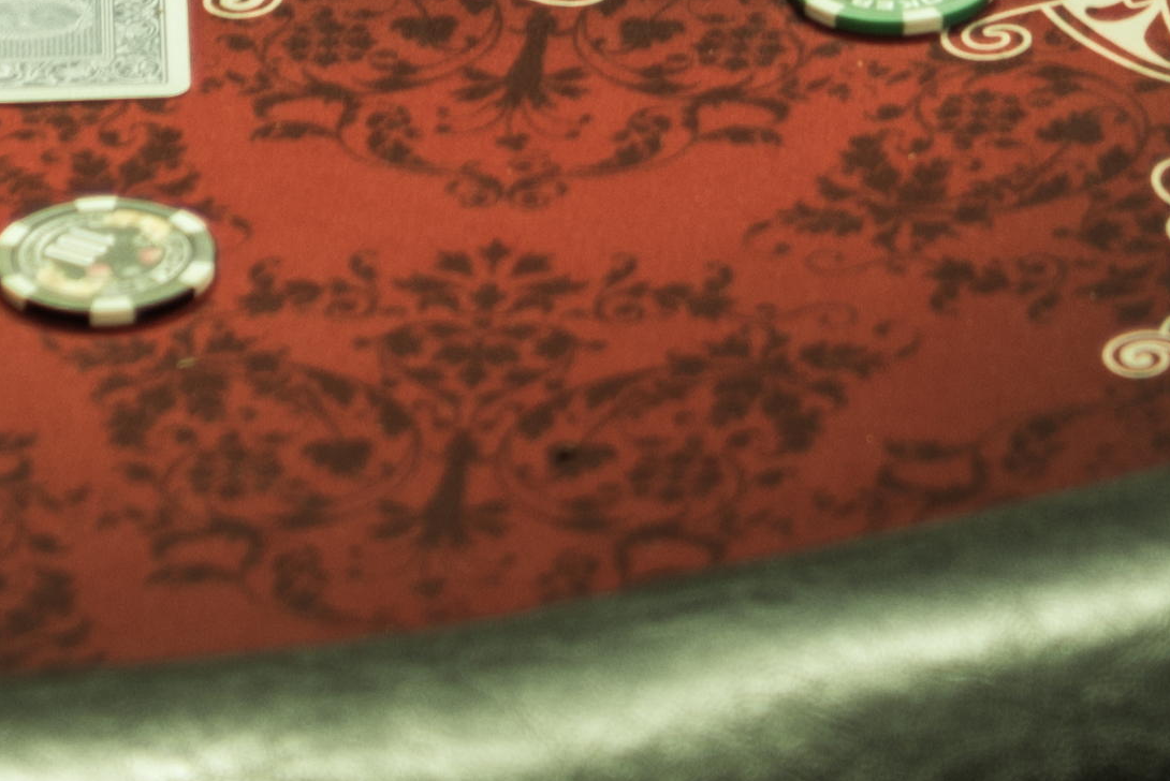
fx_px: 11413
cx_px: 1063
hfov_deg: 5.9
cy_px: -1516
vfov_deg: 3.8
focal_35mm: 351
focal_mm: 52
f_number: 3.2
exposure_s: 1/160
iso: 100
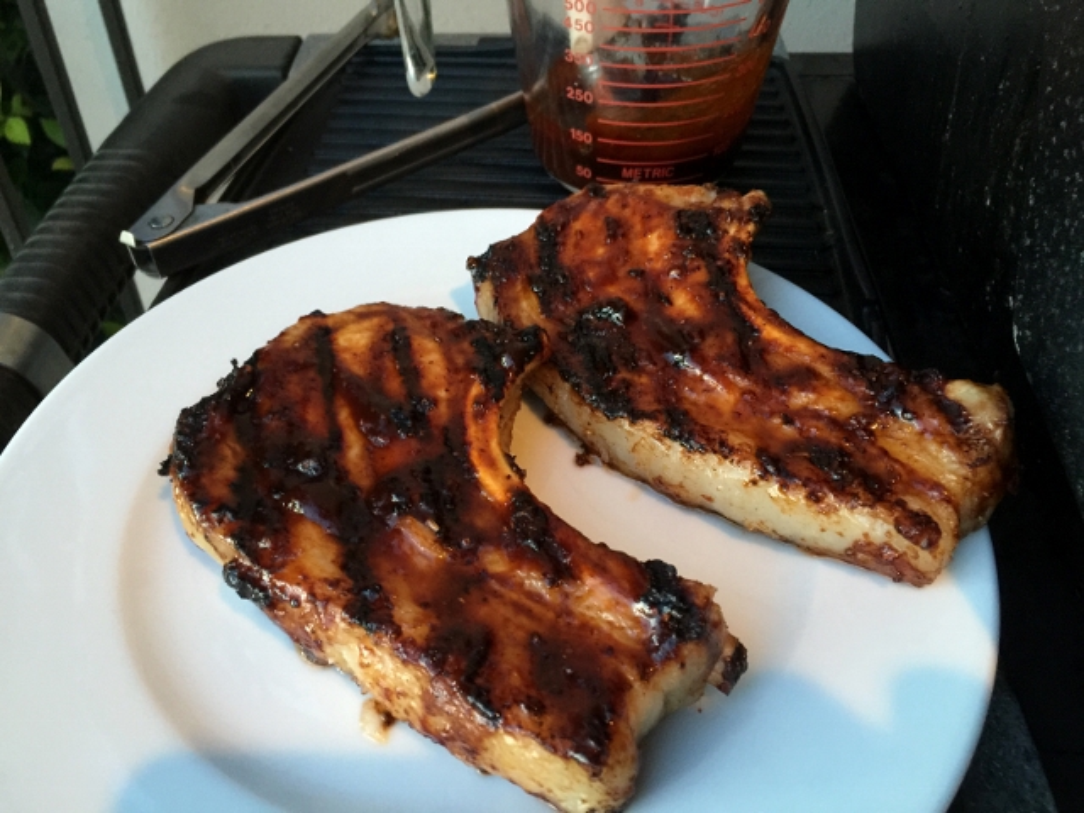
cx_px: 542
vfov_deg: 48.2
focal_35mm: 29
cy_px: 406
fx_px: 908
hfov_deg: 61.7
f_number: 2.2
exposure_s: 1/8
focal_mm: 4.15
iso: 125
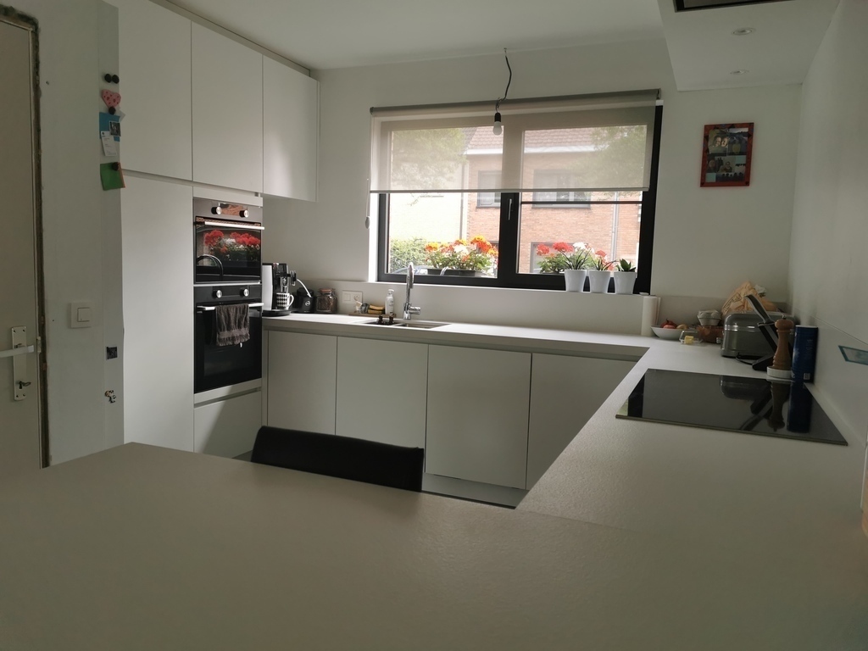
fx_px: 677
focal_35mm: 27
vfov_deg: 51.4
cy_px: 326
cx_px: 434
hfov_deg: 65.3
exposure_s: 1/101
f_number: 1.6
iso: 50
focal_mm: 5.56
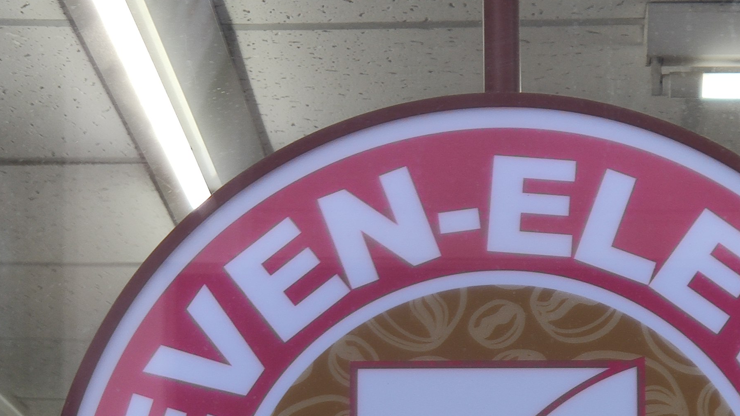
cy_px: 507
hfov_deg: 15.0
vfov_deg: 8.4
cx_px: 544
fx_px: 2806
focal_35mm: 143
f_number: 2.2
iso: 112
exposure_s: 1/100
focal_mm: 6.22
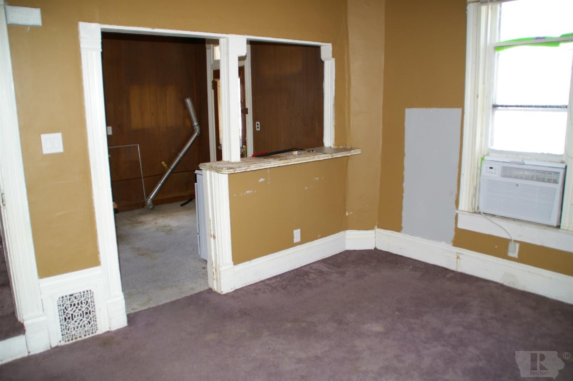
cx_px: 286
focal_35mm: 27
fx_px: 429
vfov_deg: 47.8
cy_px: 190
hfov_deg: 67.4
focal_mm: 18
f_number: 3.5
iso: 200
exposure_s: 1/30
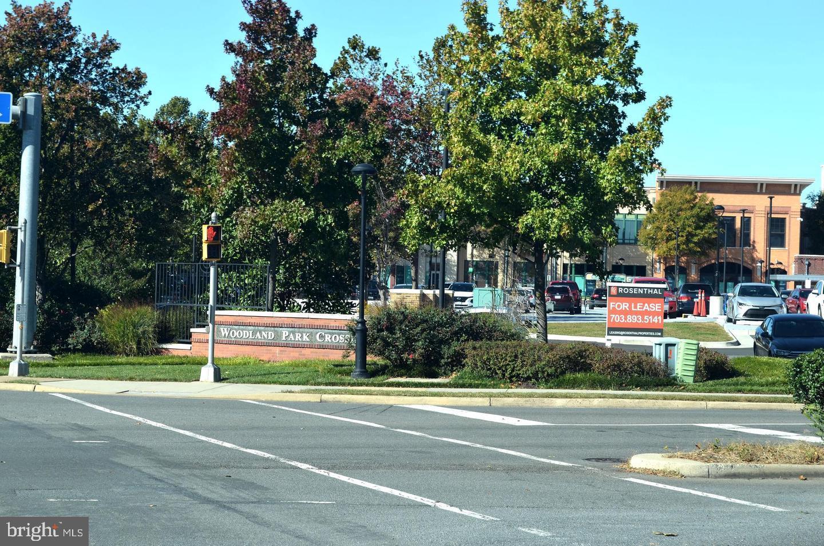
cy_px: 273
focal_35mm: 82
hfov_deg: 24.7
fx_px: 1884
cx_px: 412
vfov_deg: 16.5
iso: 200
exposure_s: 1/250
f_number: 8
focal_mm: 55
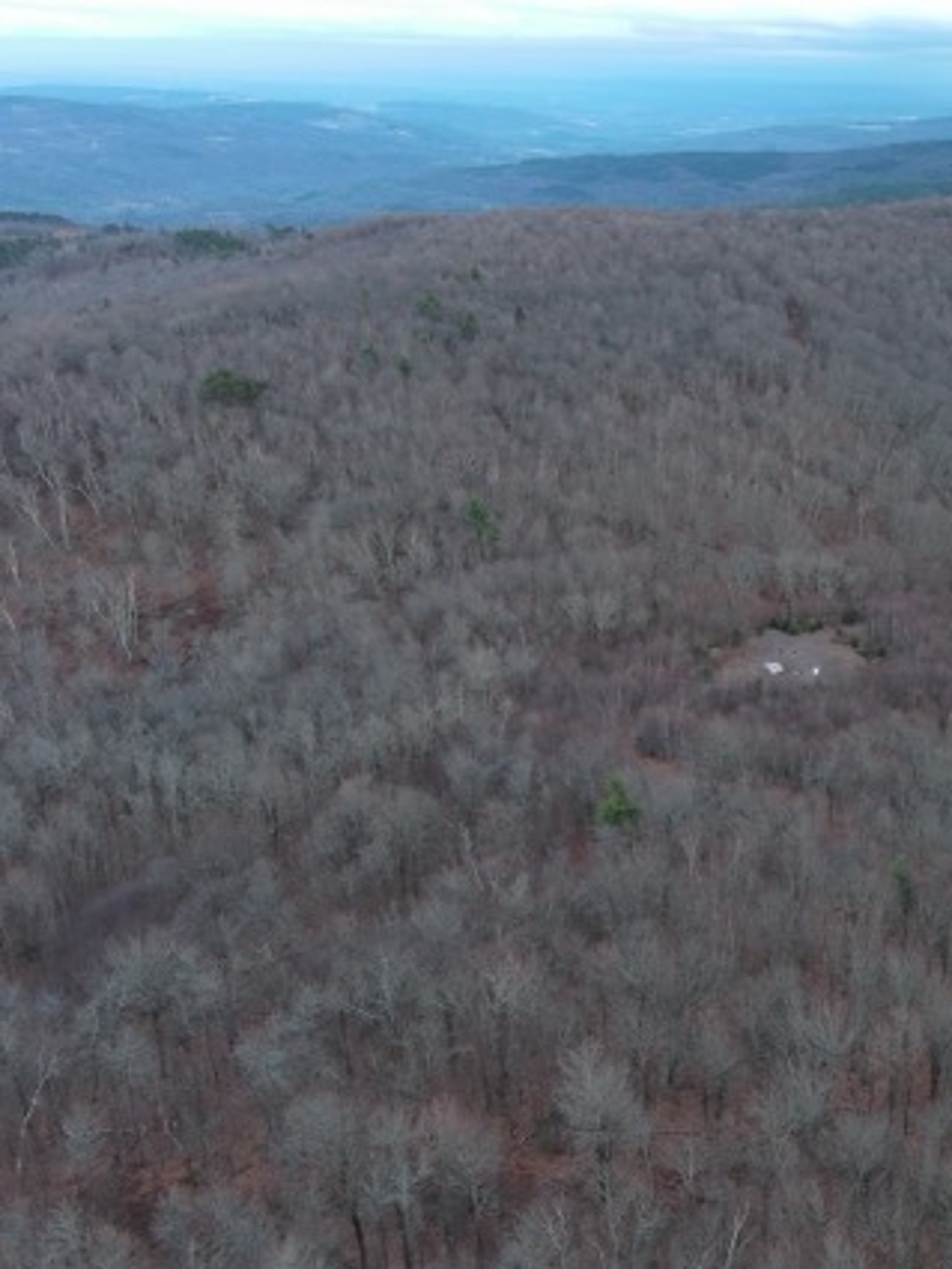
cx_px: 824
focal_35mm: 42
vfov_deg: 44.8
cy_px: 634
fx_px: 1539
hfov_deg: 32.9
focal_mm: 10.57
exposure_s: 1/20.7
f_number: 2.8
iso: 200
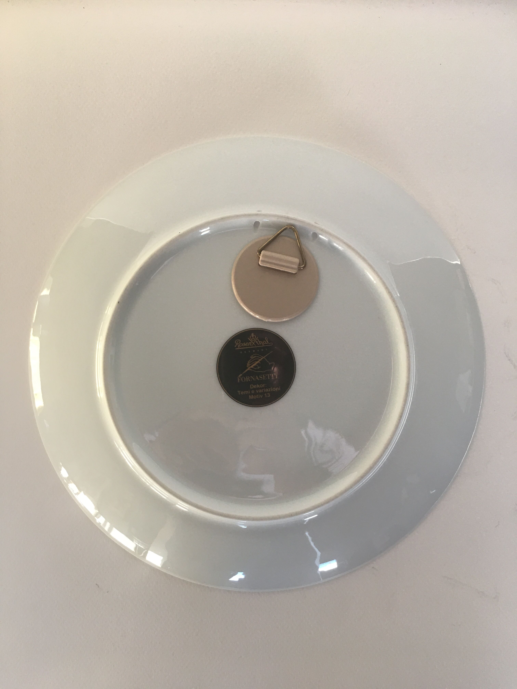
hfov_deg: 48.2
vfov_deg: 61.7
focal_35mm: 29
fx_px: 577
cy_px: 344
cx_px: 258
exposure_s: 1/33
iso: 40
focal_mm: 4.15
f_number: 2.2
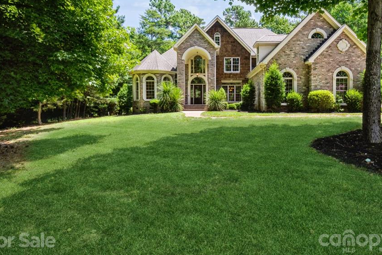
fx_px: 244
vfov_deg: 54.8
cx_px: 214
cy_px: 106
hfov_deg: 75.8
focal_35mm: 23
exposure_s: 1/160
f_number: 11
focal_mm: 19
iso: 100
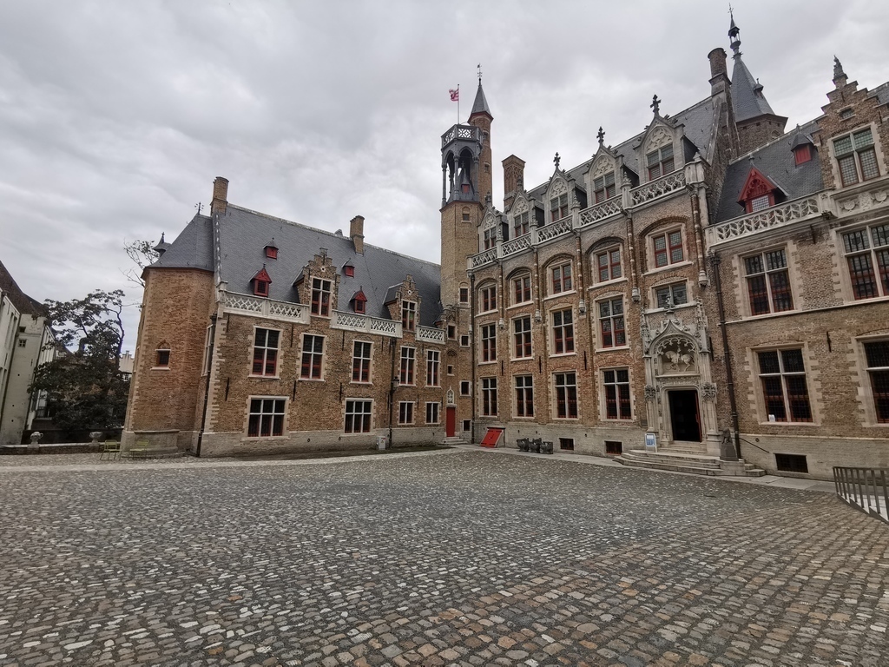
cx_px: 444
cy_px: 334
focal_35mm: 16
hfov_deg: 94.5
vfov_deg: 78.1
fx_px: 411
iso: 50
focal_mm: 2.35
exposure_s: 1/1399
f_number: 2.2
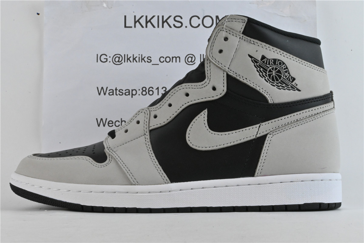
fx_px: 591
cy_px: 122
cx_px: 182
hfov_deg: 34.2
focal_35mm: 58
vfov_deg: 23.2
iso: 1600
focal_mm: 39
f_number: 36
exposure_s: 1/15
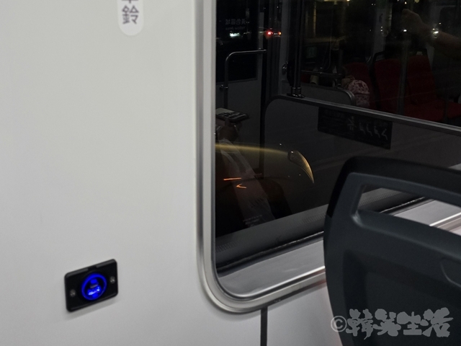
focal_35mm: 23
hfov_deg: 73.9
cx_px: 230
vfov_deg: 58.9
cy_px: 173
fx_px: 306
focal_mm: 6.3
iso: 800
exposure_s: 1/120
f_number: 1.7
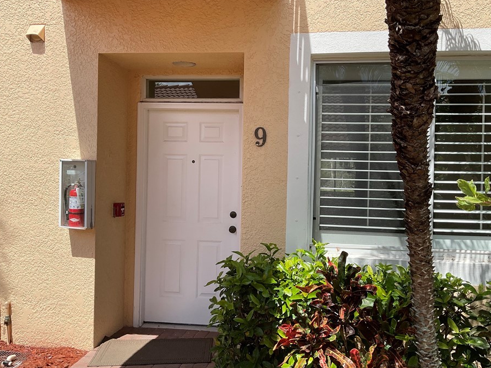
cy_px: 184
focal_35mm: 33
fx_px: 468
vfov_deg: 42.9
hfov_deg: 55.2
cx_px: 273
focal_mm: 3
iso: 16
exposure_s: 1/1311
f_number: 1.8
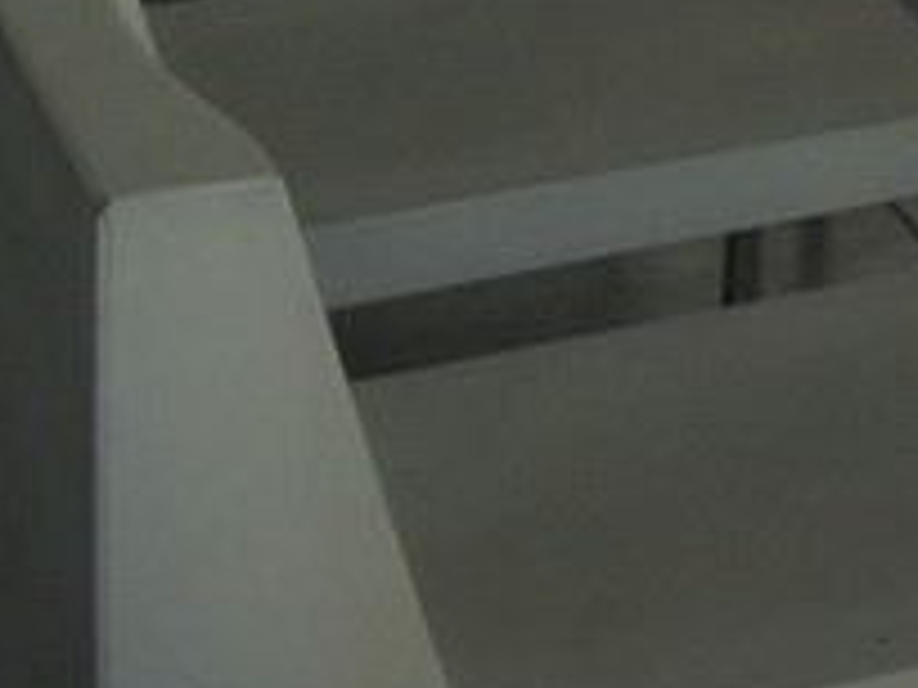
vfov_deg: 6.7
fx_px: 5085
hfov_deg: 7.9
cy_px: -1614
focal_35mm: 192
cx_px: 3272
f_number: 7.1
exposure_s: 1/80
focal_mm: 17
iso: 100
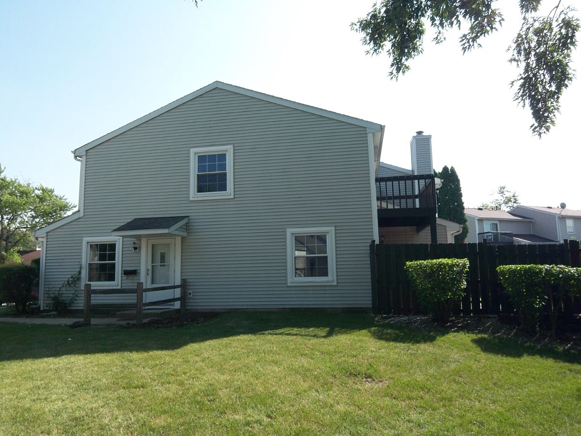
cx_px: 290
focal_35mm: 23
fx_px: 386
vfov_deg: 58.9
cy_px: 218
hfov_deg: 73.9
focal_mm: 3.8
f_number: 5.6
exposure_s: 1/125
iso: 50
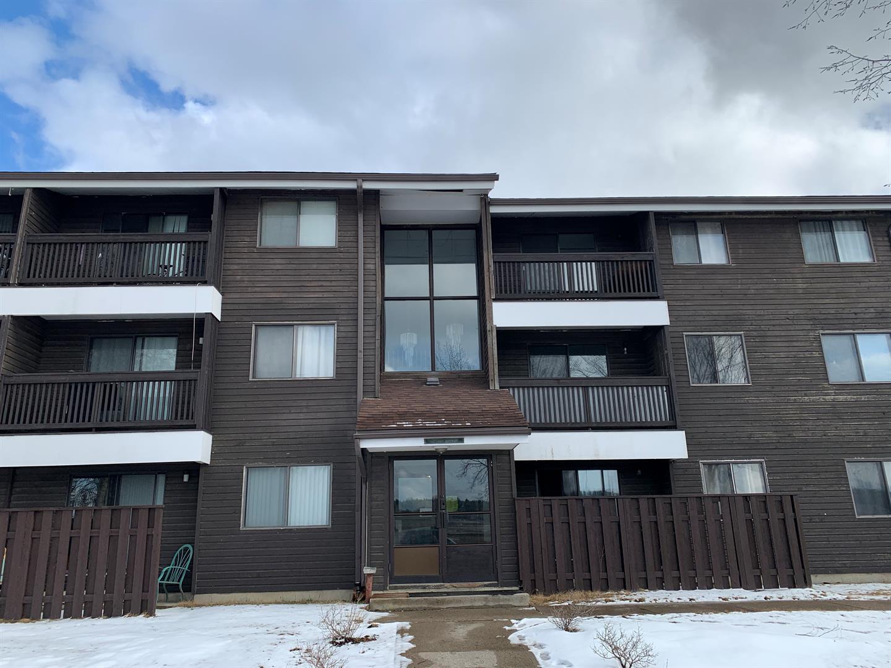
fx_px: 669
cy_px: 334
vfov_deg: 53.1
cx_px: 446
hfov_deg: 67.3
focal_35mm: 26
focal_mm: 4.25
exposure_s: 1/1689
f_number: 1.8
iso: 25
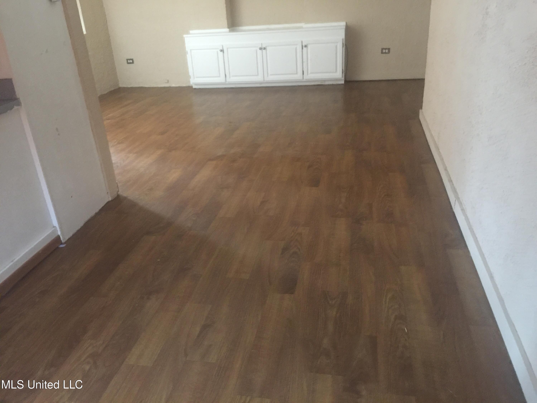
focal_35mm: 29
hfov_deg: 61.7
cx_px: 268
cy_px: 202
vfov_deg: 48.2
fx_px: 450
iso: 80
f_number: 2.2
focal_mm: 4.15
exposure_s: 1/4
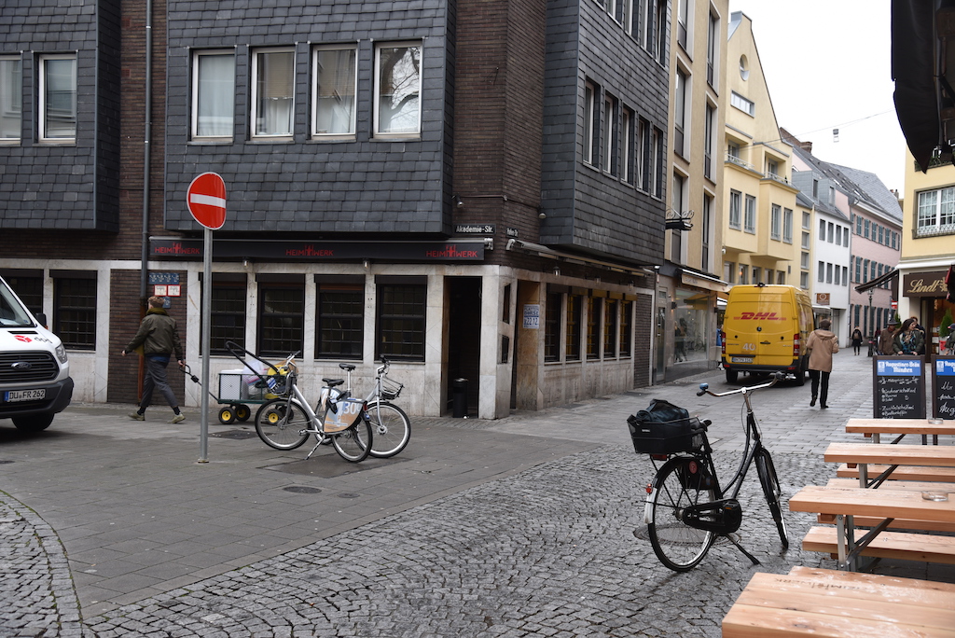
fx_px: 929
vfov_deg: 37.9
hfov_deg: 54.4
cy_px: 319
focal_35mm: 35
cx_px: 478
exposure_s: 1/100
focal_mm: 35
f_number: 5
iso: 400
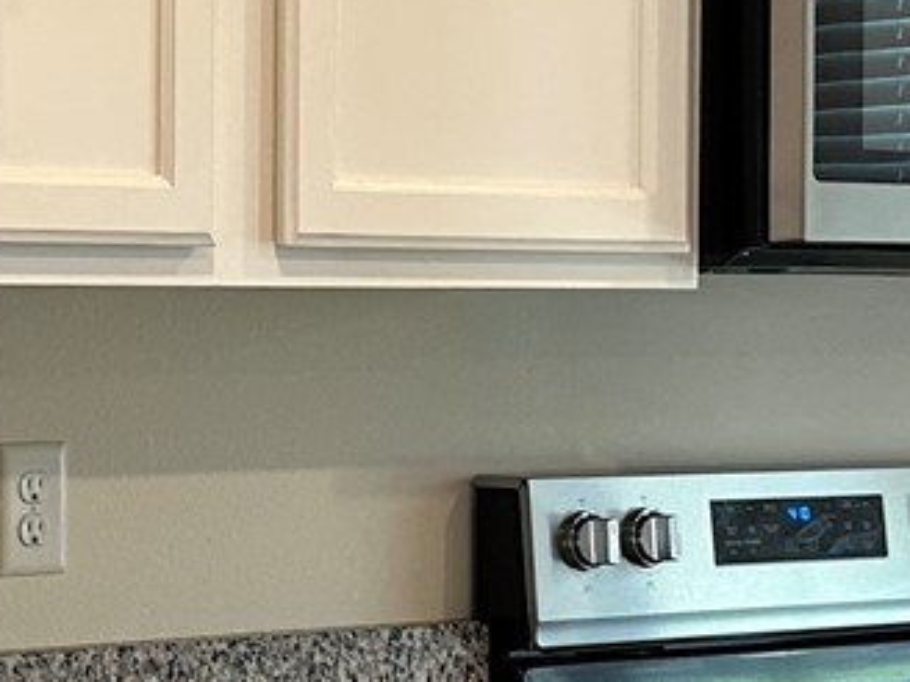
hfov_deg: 16.3
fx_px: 3076
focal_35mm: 117
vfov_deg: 12.7
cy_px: 272
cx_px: -86
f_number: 1.78
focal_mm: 6.86
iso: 200
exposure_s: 1/120
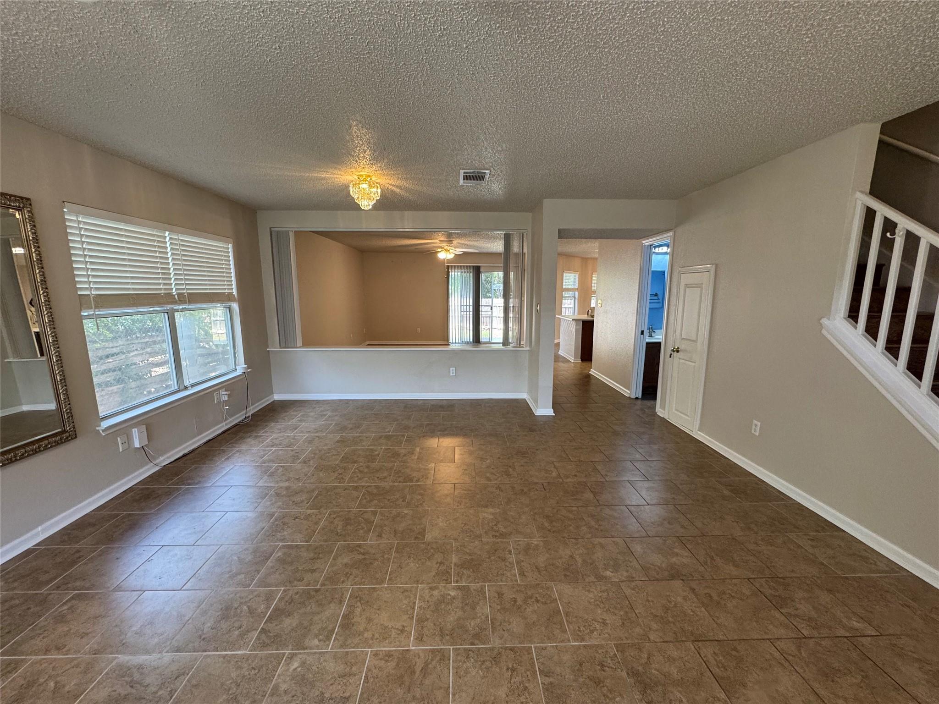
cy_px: 352
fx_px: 380
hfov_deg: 102.1
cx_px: 470
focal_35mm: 14
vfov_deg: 85.7
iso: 250
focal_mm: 2.22
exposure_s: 1/120
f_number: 2.2
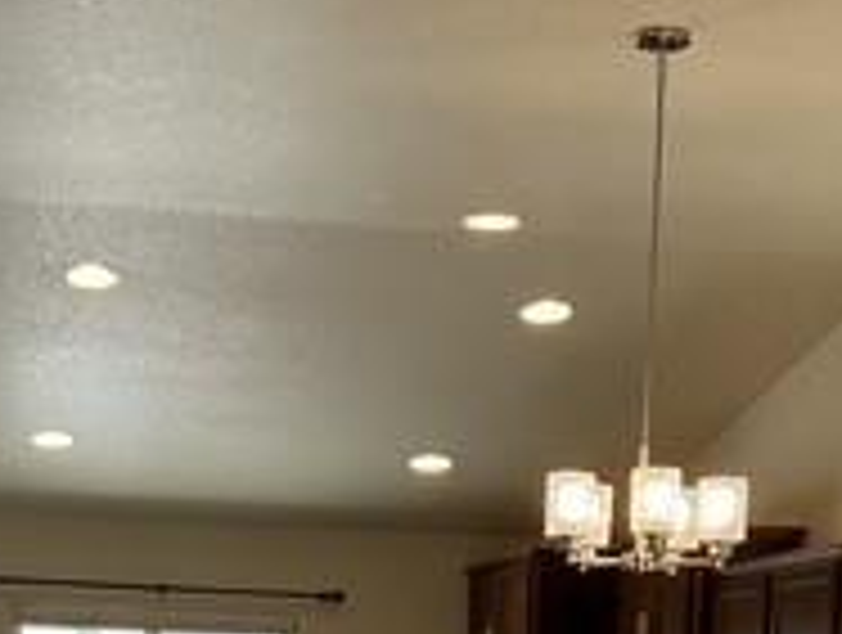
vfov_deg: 14.0
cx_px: 360
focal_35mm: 99
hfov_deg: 19.8
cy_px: 971
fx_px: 2413
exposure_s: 1/120
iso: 32
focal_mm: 3
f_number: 1.8
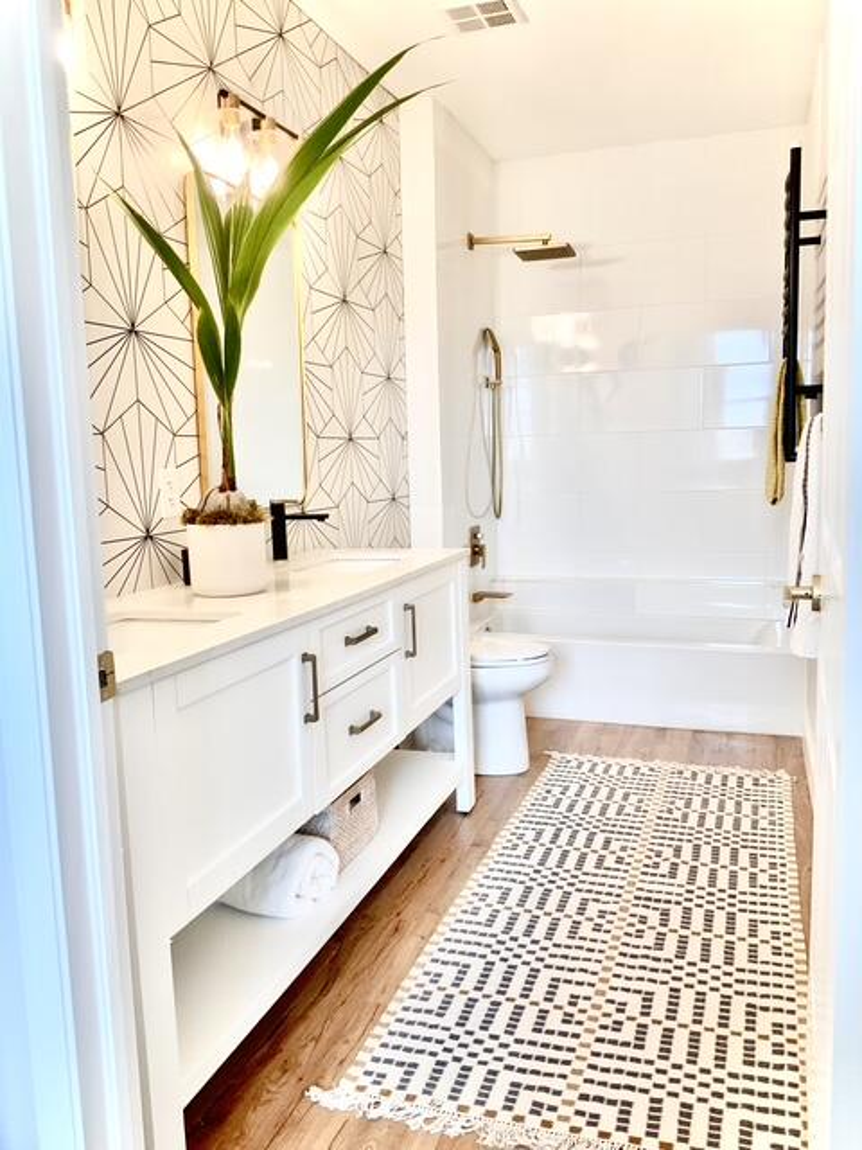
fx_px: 963
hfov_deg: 48.2
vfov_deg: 61.7
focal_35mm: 29
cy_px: 575
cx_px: 431
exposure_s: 1/120
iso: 50
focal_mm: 3
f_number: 1.8
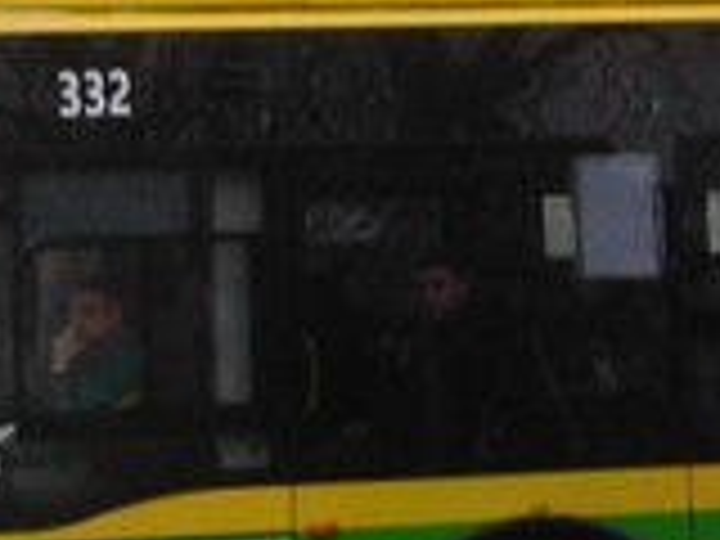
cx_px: 850
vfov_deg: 5.8
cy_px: -142
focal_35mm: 253
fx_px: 5262
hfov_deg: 7.8
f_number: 4
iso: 400
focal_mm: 8
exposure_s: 1/60
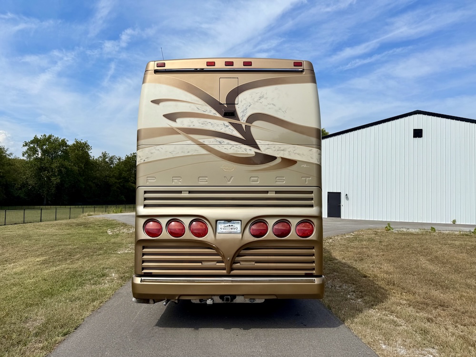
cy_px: 178
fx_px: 330
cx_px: 238
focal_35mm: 24
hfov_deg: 71.6
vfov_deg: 56.8
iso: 80
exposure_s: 1/6711
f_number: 1.78
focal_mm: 6.76
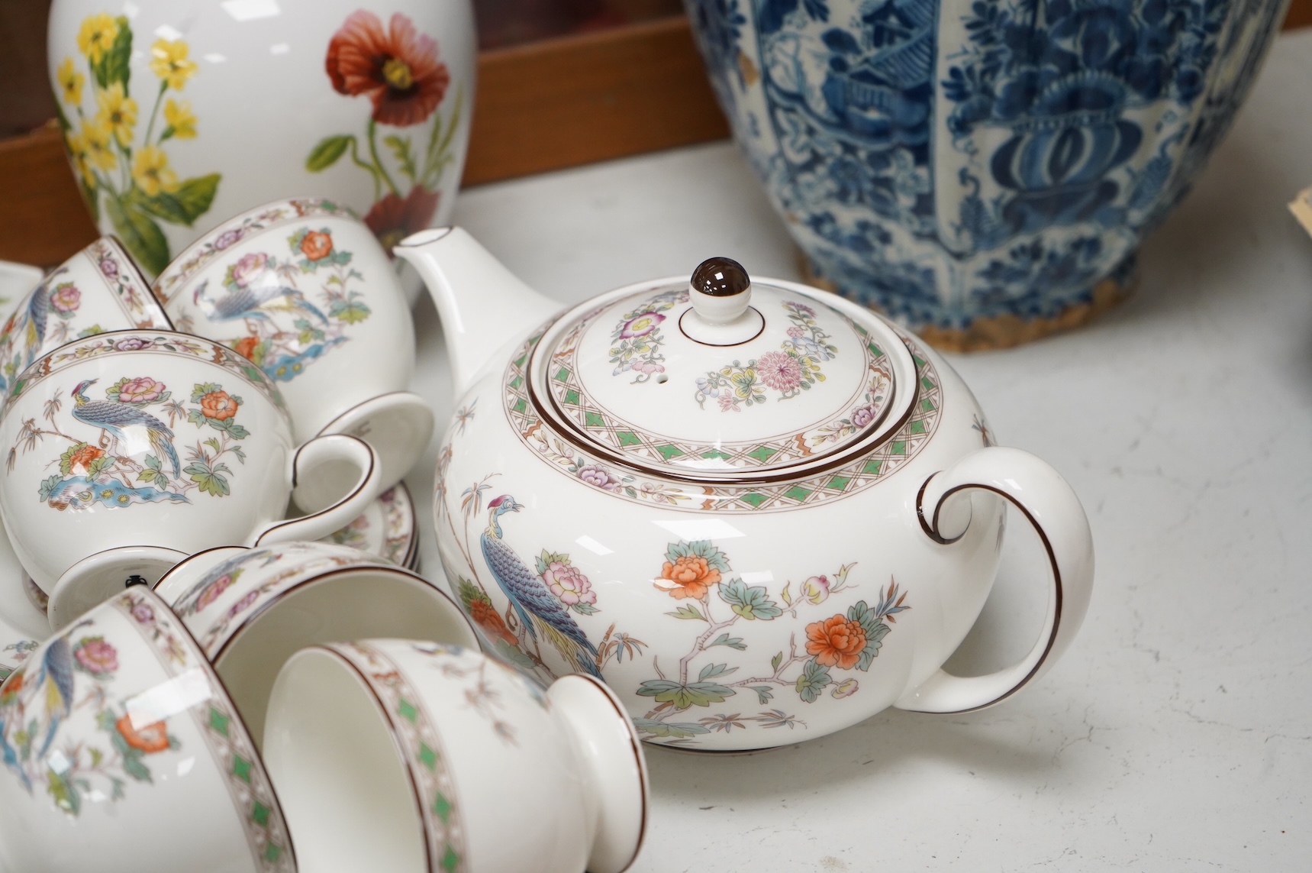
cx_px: 656
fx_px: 2549
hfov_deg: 28.9
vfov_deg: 19.4
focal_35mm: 70
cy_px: 436
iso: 2500
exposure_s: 1/250
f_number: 5.6
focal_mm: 70
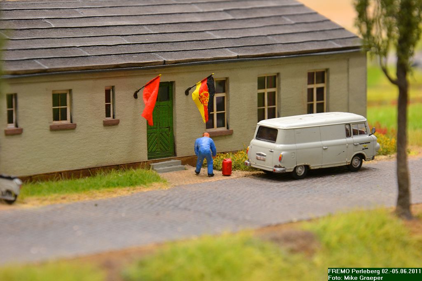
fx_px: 1846
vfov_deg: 8.7
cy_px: 140
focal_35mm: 158
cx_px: 211
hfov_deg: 13.0
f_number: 11
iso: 400
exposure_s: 1
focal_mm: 105
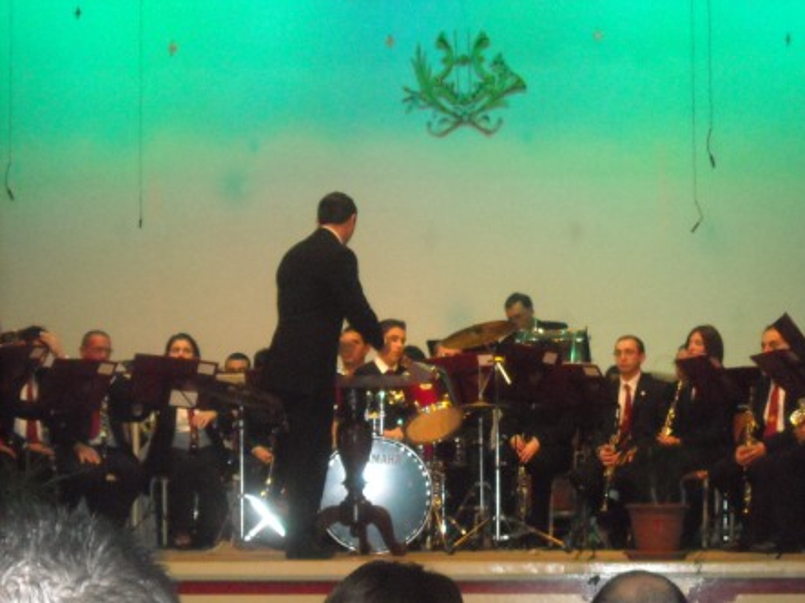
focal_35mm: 106
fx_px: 2465
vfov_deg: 14.0
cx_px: 404
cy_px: 302
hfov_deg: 18.5
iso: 1600
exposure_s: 1/125
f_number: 4.7
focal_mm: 17.1
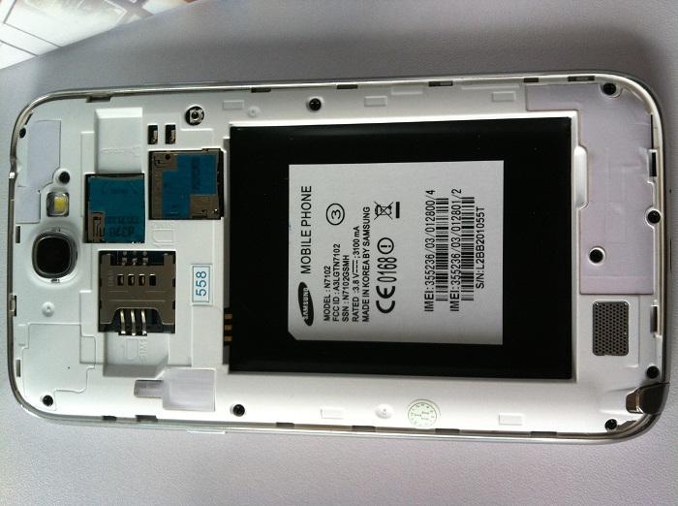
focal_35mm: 35
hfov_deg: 52.7
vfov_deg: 40.6
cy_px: 253
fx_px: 684
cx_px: 339
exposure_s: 1/30
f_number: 2.8
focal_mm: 3.85
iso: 80
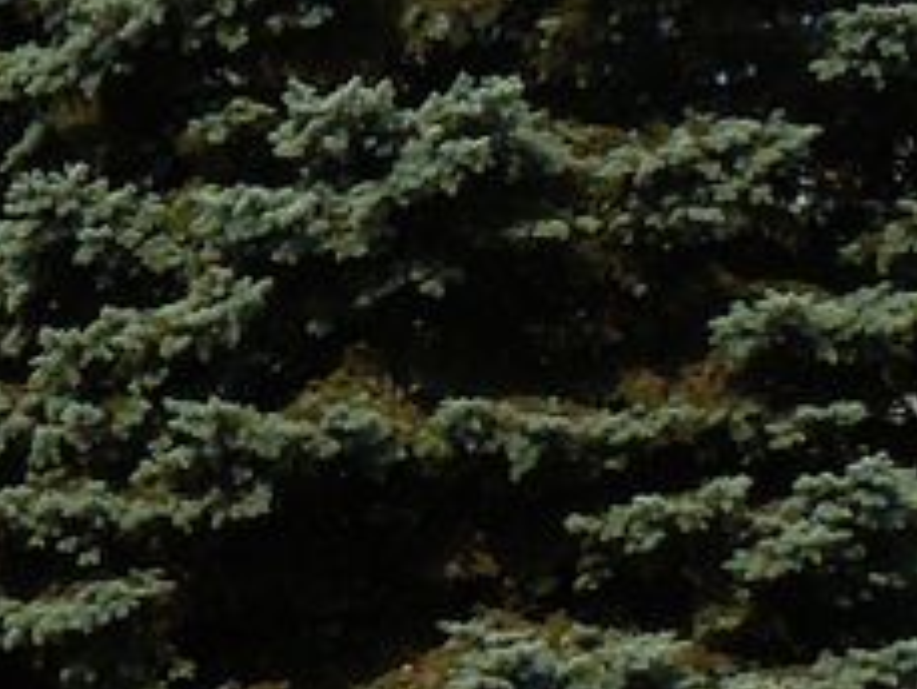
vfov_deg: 9.2
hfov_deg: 11.0
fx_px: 4267
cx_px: -997
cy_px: 573
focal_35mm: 161
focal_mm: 6
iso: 200
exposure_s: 1/640
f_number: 6.3
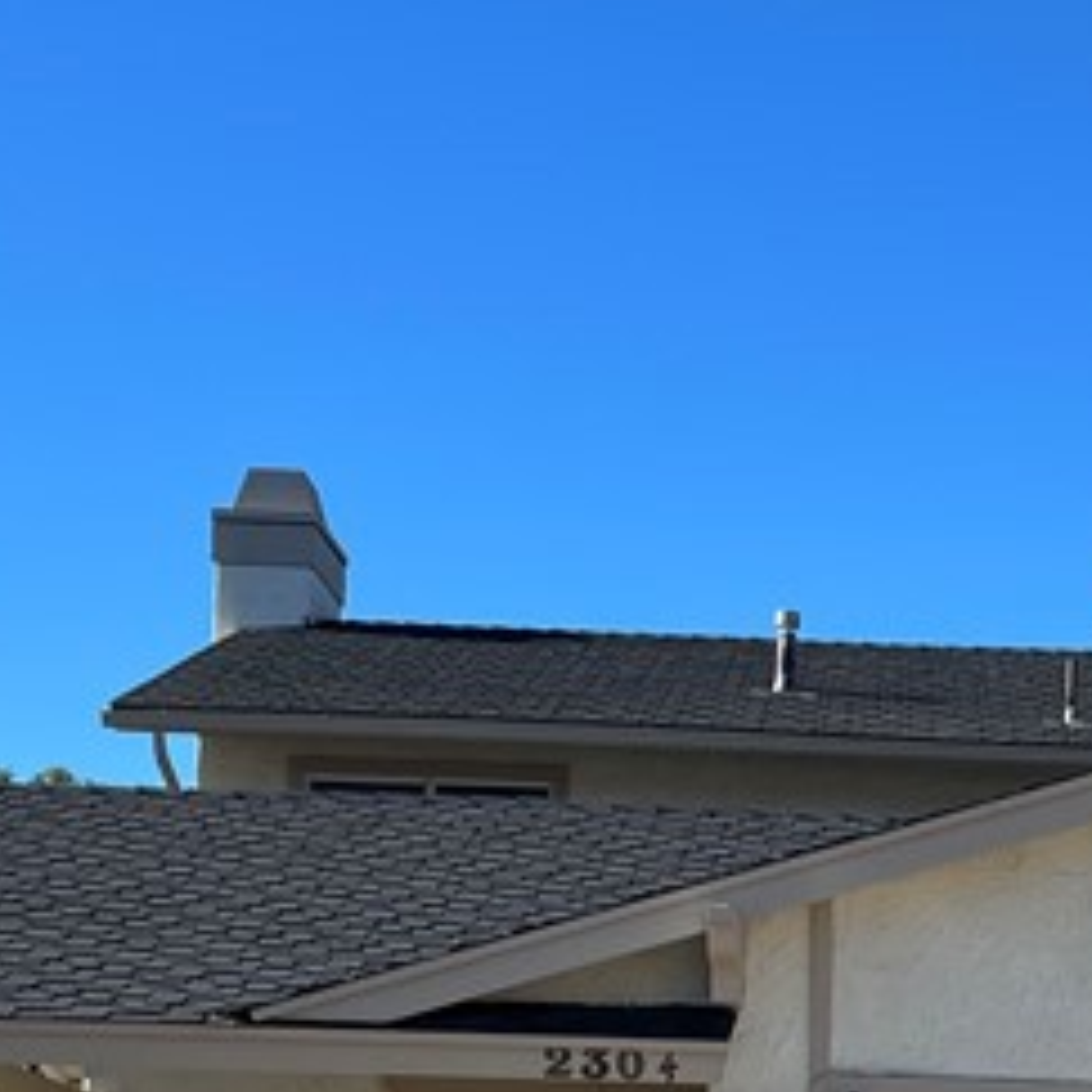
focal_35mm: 97
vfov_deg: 17.5
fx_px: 3462
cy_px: 1114
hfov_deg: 17.5
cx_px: 1088
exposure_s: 1/3704
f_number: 1.5
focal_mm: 5.7
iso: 50
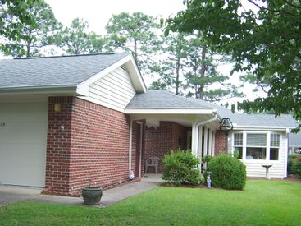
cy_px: 146
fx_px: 391
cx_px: 102
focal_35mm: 45
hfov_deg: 41.6
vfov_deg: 32.0
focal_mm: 5.5
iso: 80
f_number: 3.4
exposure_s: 1/90
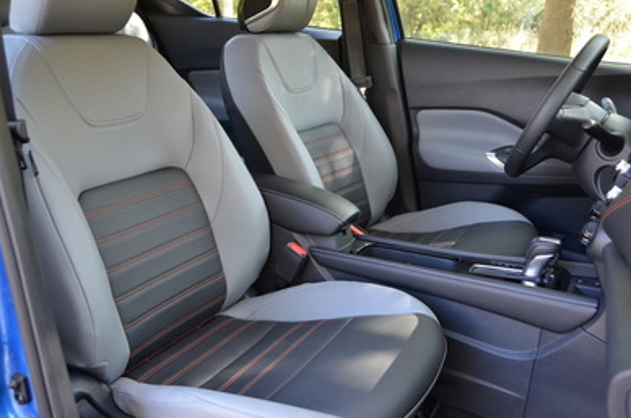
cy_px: 212
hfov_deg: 55.9
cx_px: 319
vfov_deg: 38.7
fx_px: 595
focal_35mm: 34
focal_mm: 22
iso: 400
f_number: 4
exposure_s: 1/60
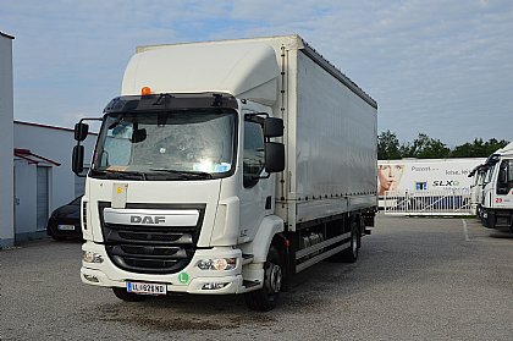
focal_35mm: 42
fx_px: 598
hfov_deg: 46.4
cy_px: 170
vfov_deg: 31.8
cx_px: 256
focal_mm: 28
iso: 100
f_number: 8
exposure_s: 1/250
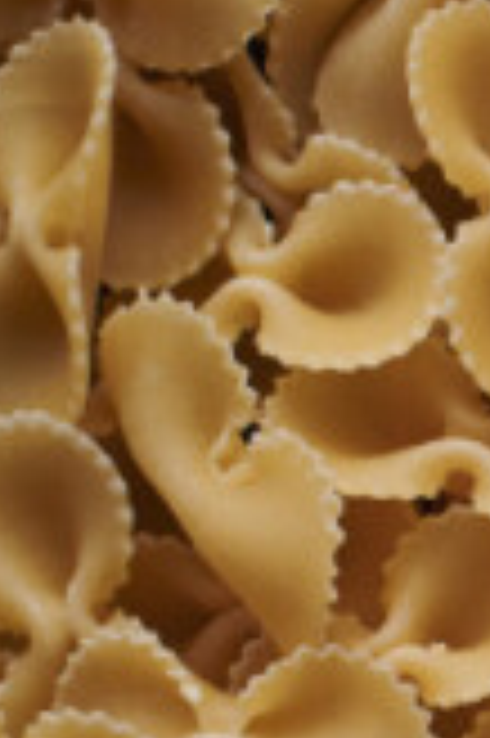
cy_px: 940
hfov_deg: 5.1
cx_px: 1776
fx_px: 4992
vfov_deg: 8.3
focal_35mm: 244
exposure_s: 1/100
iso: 160
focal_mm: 50
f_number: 8
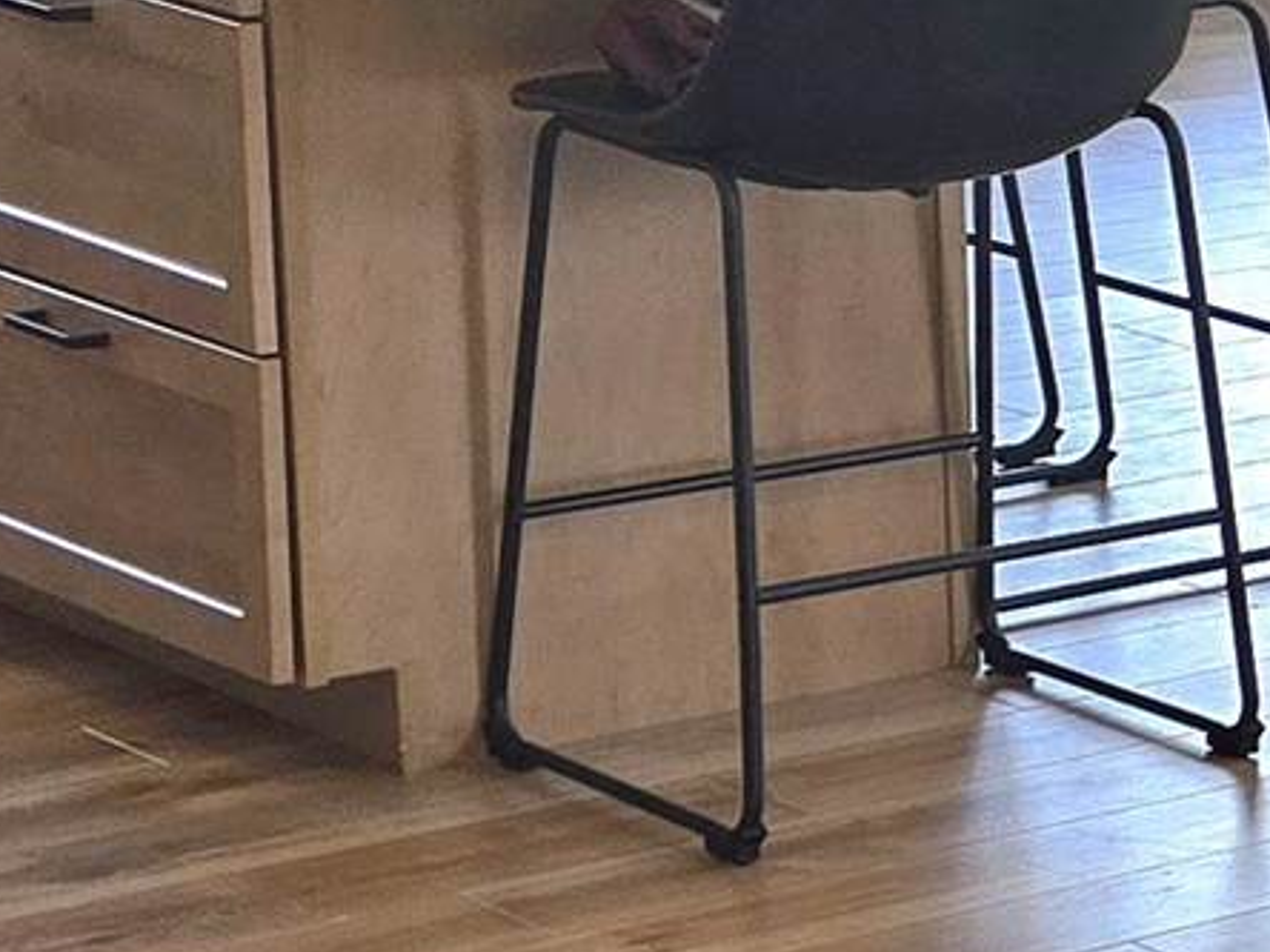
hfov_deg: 9.7
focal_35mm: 159
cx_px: 3753
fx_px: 5833
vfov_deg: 9.3
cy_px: 69
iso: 64
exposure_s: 1/120
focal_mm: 6.3
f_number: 1.7
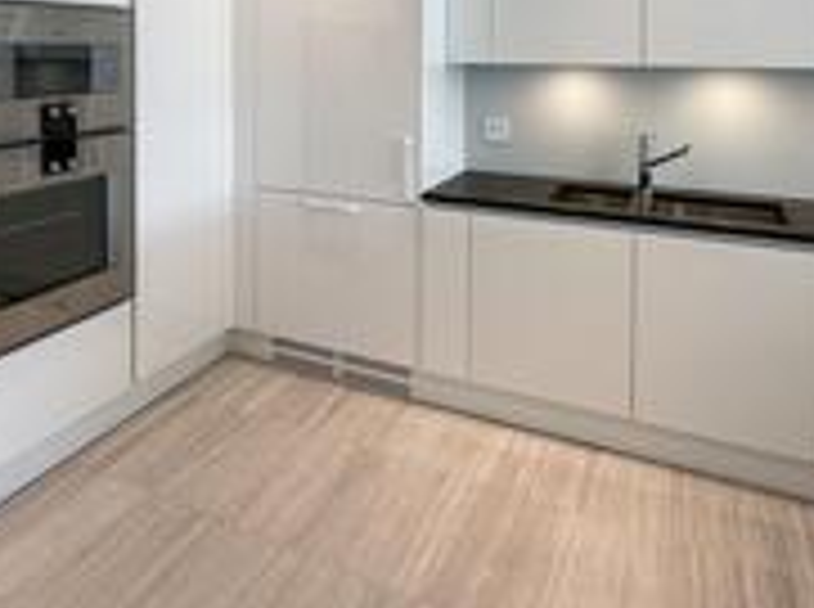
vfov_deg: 41.7
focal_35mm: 31
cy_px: 63
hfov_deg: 57.6
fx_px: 728
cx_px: 297
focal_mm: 2.22
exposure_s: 1/120
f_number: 2.2
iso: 80
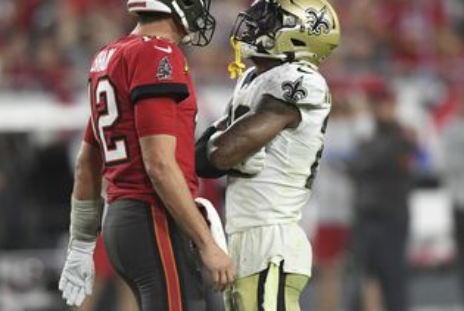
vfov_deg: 1.8
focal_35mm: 761
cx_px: 237
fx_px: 9822
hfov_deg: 2.7
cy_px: 122
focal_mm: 400
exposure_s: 1/2500
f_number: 4
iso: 3200
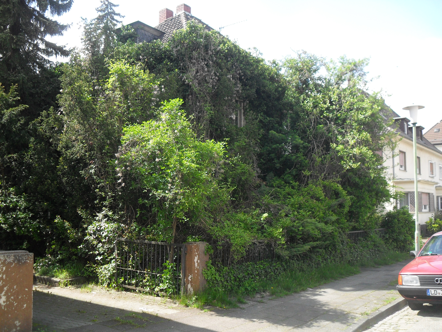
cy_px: 166
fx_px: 447
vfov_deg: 40.7
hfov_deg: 52.6
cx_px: 221
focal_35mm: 35
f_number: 8.9
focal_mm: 6.2
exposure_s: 1/60
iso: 100
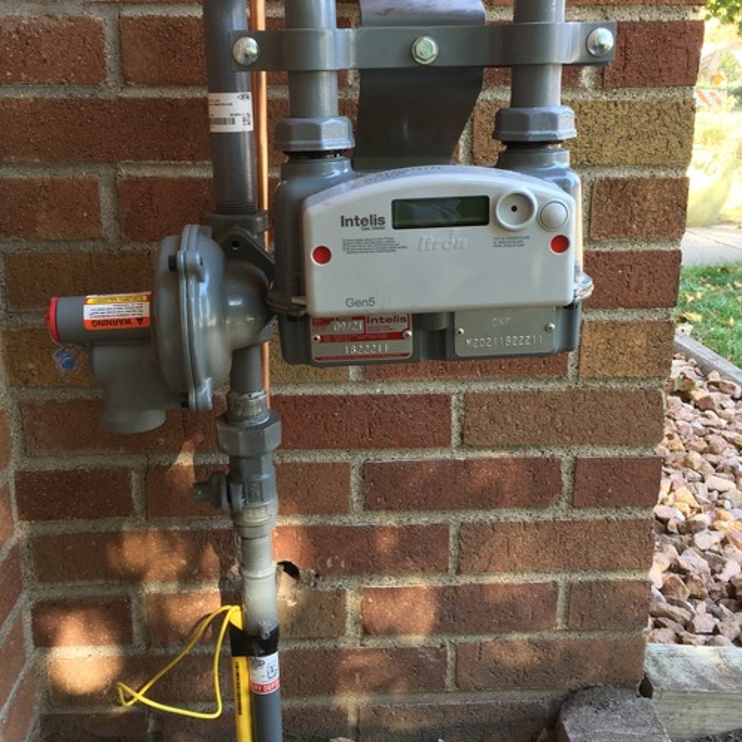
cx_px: 357
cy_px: 355
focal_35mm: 37
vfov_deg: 44.9
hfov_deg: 44.9
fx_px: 897
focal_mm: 4.15
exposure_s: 1/40
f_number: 2.2
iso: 32
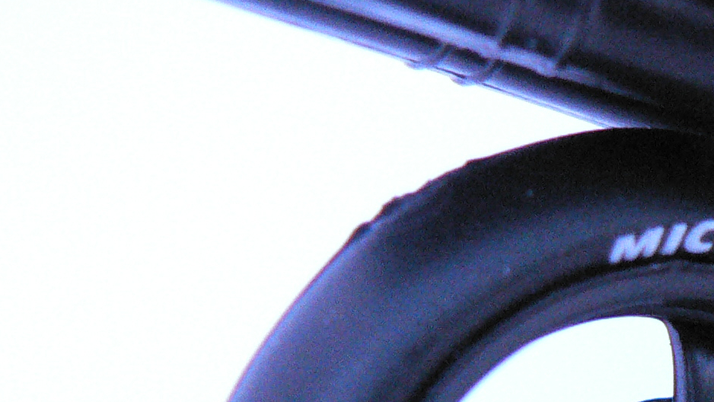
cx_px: 888
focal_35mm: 107
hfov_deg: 18.8
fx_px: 2026
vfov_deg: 11.2
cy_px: 454
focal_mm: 6
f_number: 3.2
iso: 400
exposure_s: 1/60
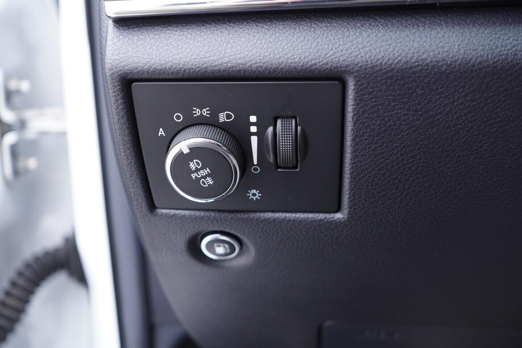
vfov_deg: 36.9
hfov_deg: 53.1
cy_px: 174
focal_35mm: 36
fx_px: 522
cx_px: 261
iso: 400
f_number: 2.8
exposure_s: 1/40
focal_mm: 24
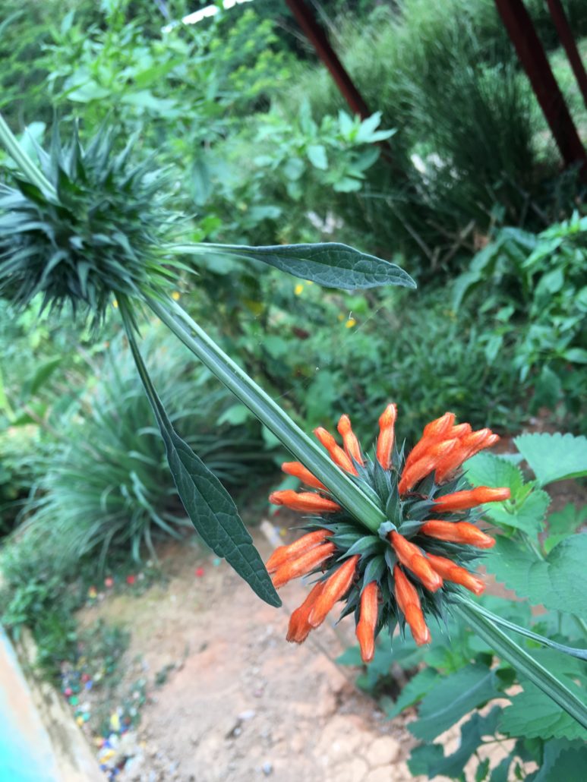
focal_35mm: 29
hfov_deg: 48.2
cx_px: 294
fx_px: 655
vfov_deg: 61.6
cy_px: 391
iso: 25
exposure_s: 1/121
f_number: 2.2
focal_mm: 4.15
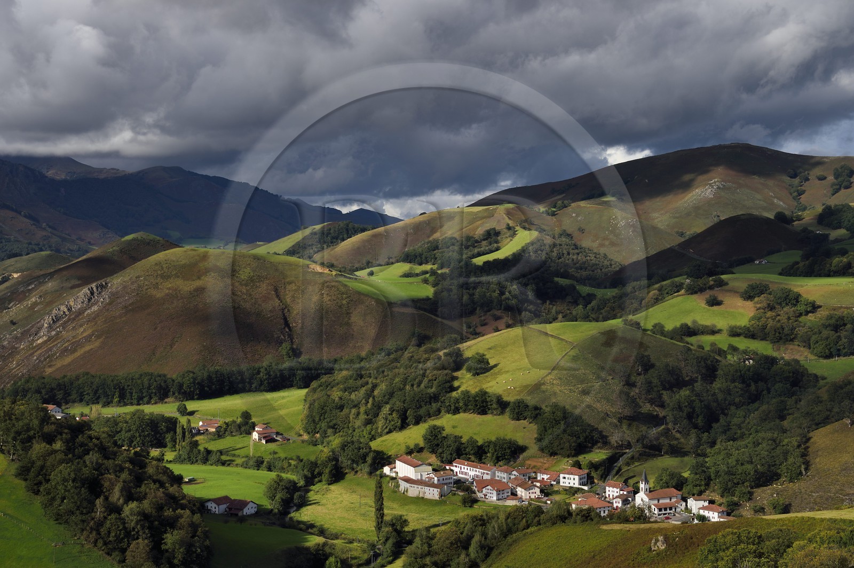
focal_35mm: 55
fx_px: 1304
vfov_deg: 24.6
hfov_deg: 36.3
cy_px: 284
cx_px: 427
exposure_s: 1/200
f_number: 14
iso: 200
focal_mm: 55
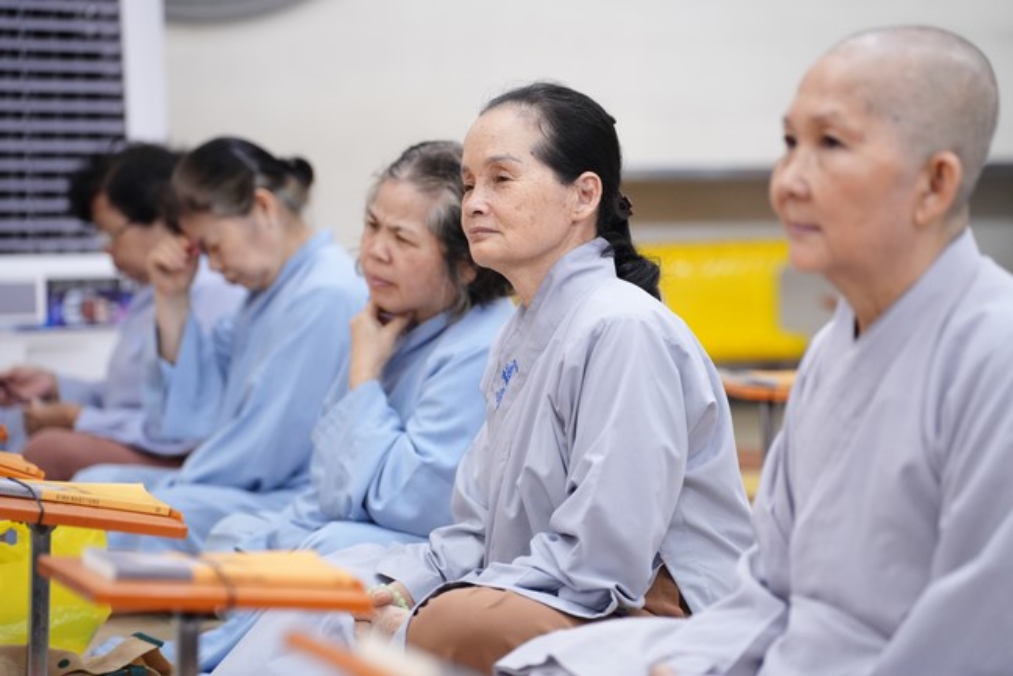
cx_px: 506
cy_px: 338
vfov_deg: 13.3
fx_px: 2899
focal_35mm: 103
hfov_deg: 19.8
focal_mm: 103
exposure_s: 1/100
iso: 3200
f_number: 2.8
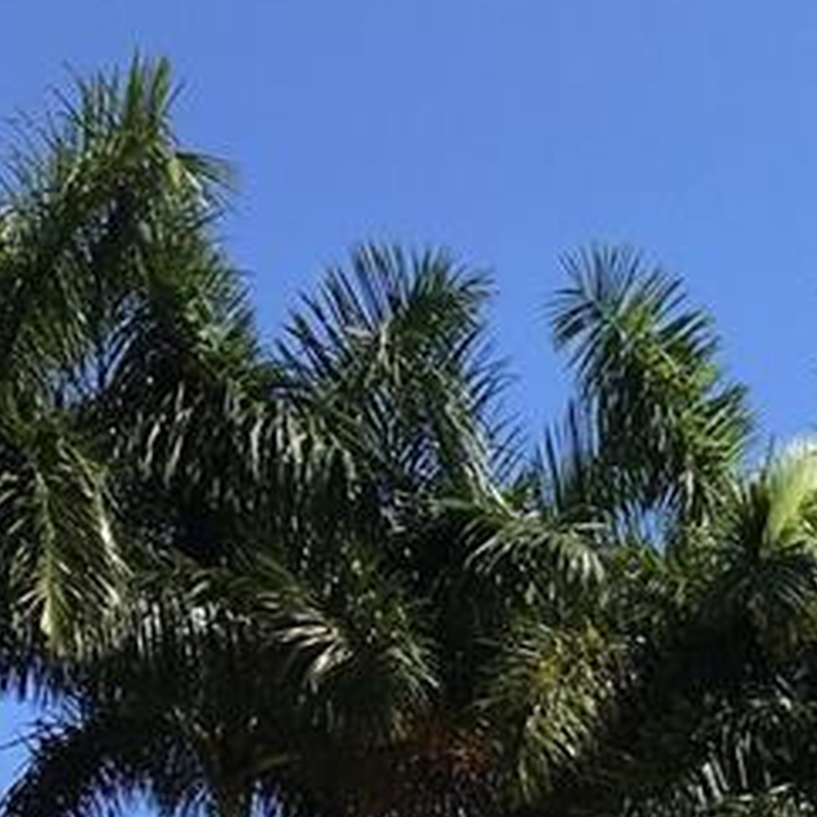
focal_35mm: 127
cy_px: 1948
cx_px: 1479
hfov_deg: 12.5
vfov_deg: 11.4
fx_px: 3391
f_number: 2.2
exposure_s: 1/1748
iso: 25
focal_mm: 4.15
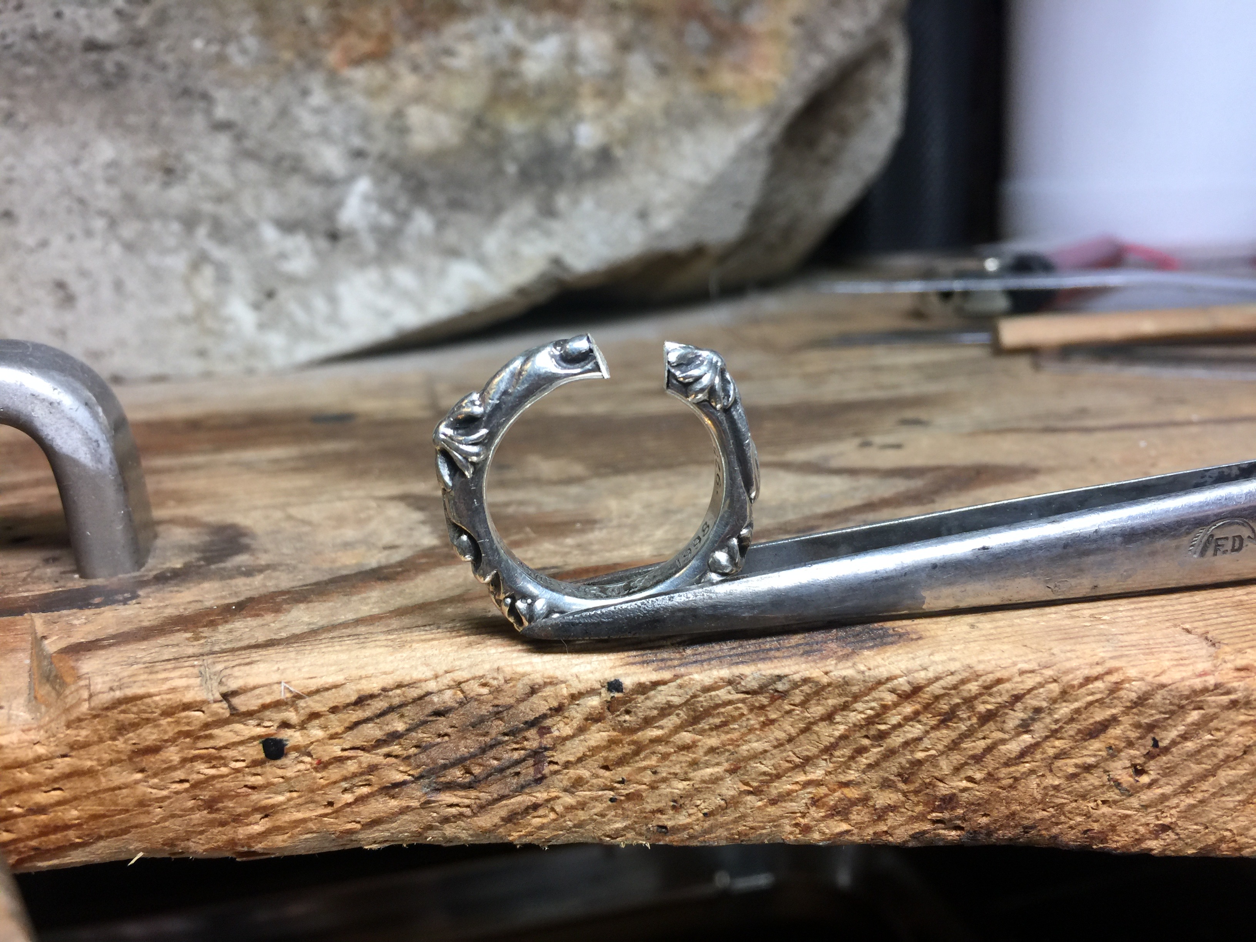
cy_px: 471
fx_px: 1052
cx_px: 628
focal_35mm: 29
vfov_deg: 48.2
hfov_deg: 61.7
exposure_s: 1/30
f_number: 2.2
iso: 32
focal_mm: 4.15
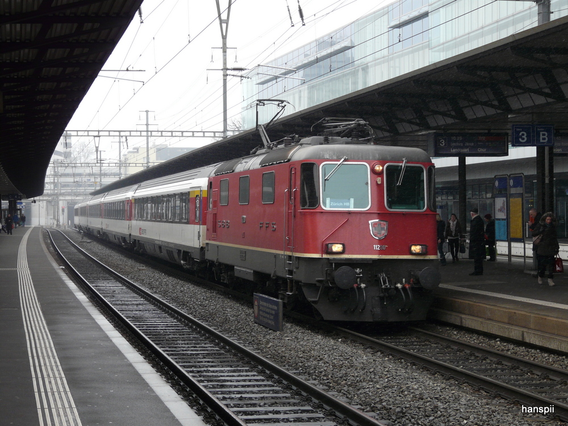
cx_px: 284
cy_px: 213
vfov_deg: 20.2
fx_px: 1198
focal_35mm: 73
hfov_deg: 26.7
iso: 100
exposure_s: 1/125
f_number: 4
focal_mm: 12
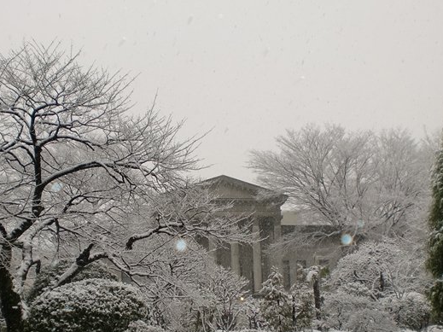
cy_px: 228
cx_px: 229
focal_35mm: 54
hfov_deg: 35.5
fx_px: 691
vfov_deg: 26.8
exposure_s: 1/250
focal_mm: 6.3
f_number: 3.1
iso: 64
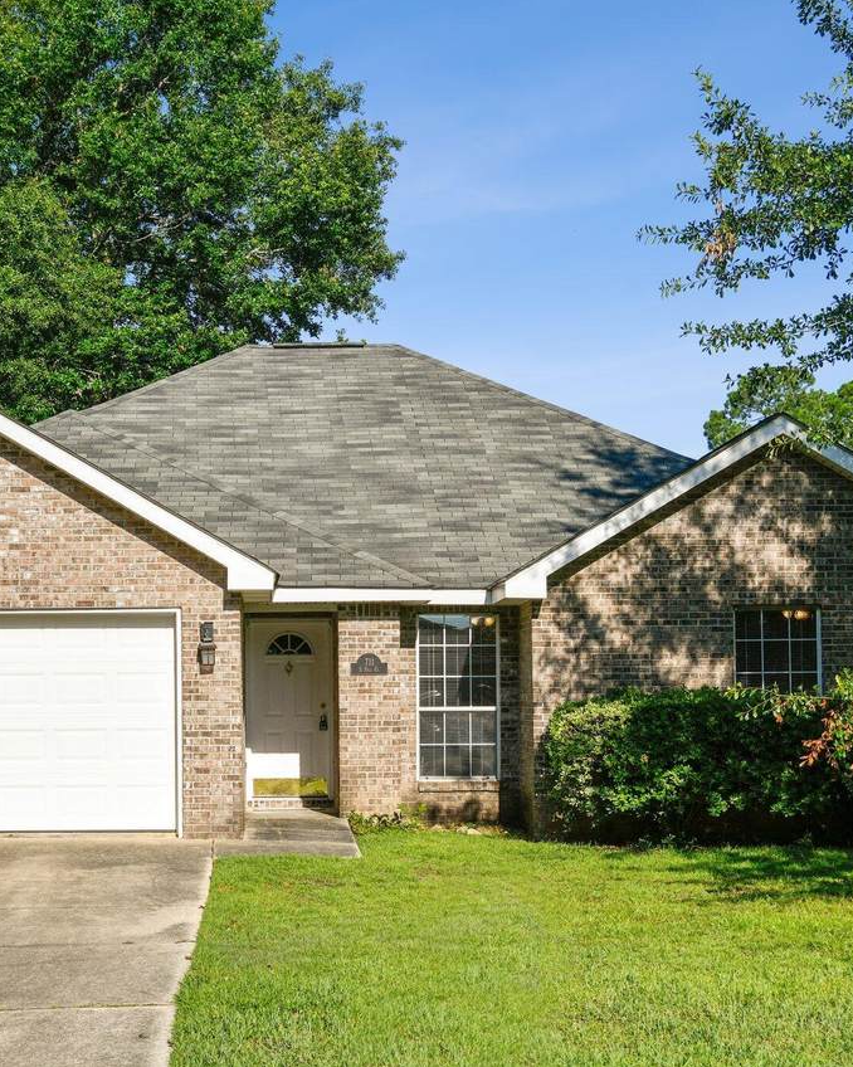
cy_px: 533
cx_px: 298
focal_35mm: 68
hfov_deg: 22.4
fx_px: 2147
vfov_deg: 27.9
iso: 400
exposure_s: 1/2000
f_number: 11
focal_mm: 48
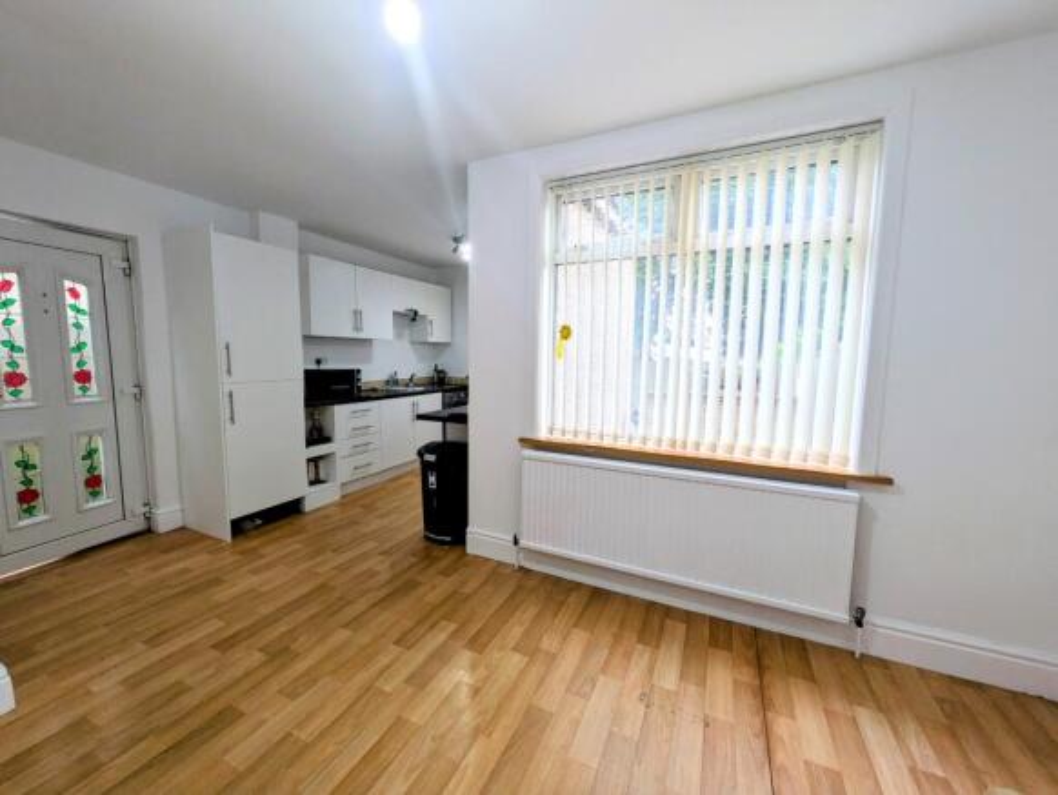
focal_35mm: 14
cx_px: 529
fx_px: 428
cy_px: 398
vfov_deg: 85.7
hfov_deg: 102.0
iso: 65
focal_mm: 1.83
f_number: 2.2
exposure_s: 1/33.3
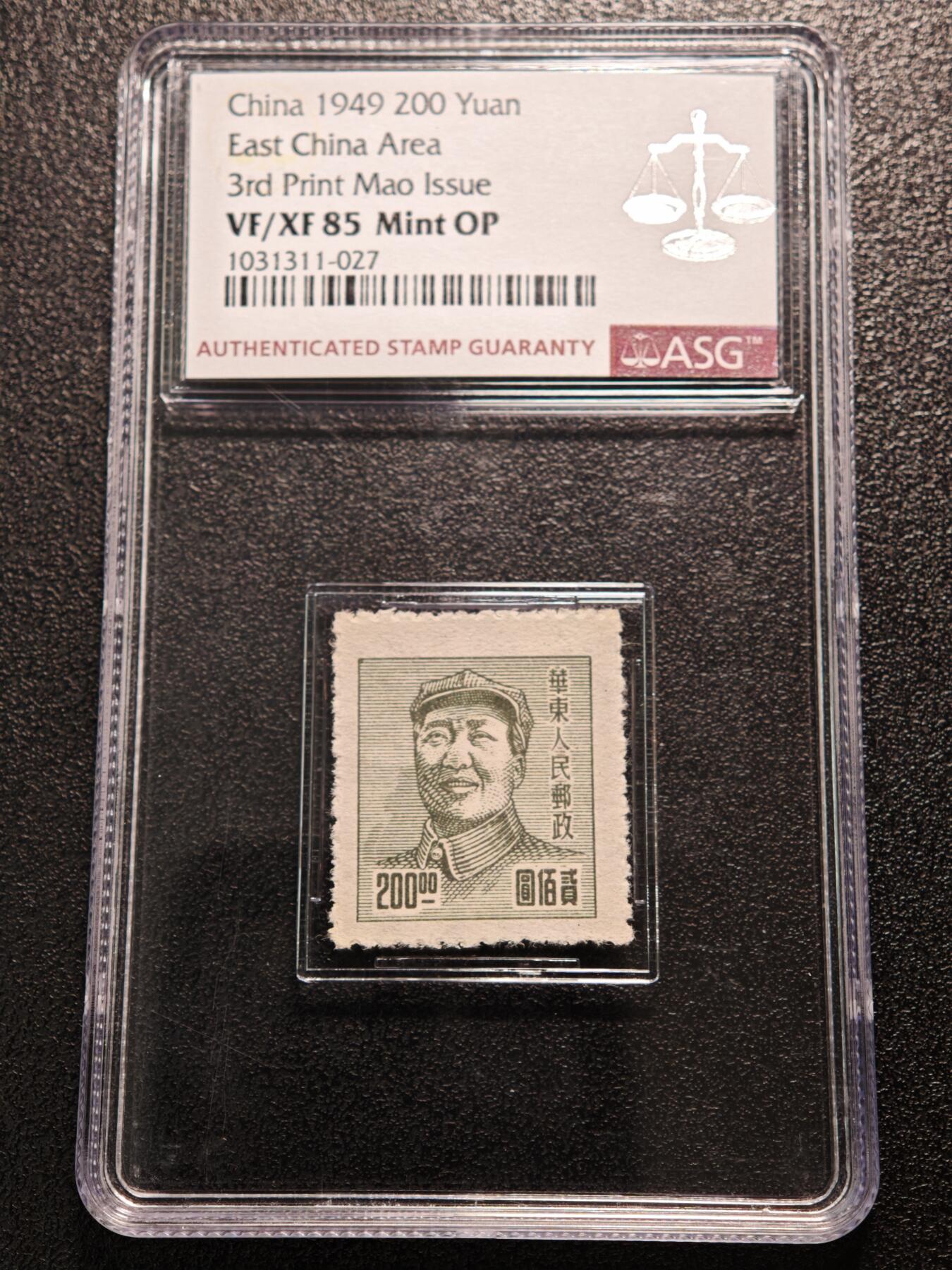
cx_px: 476
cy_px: 635
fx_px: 2200
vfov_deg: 32.2
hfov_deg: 24.4
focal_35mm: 60
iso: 500
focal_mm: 9
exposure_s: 1/109
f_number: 2
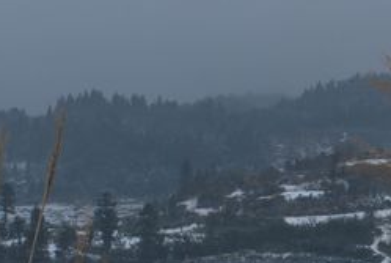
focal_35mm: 160
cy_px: 184
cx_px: 491
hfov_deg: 12.5
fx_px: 1741
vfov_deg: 8.6
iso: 100
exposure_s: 1/250
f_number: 8
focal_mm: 38
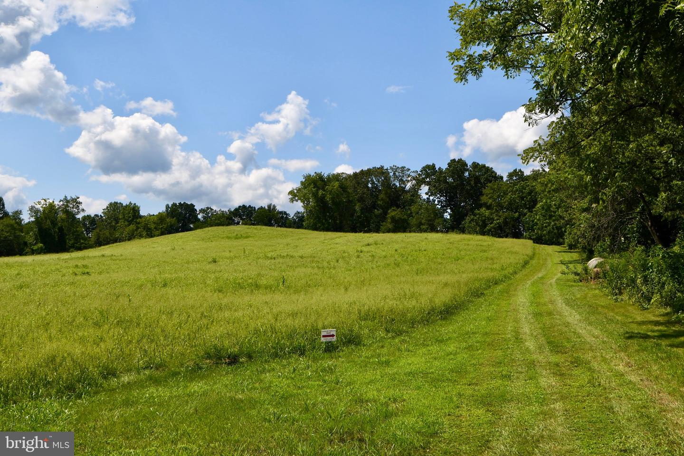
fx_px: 722
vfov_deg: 35.1
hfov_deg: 50.7
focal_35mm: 38
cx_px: 342
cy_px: 228
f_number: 9
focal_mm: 19
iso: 100
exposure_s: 1/320
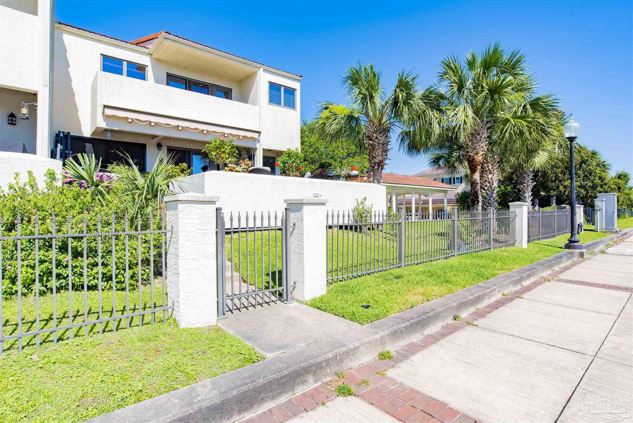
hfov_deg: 90.0
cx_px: 316
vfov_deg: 67.4
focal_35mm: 18
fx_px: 317
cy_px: 212
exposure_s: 1/80
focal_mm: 18
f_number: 13
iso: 100
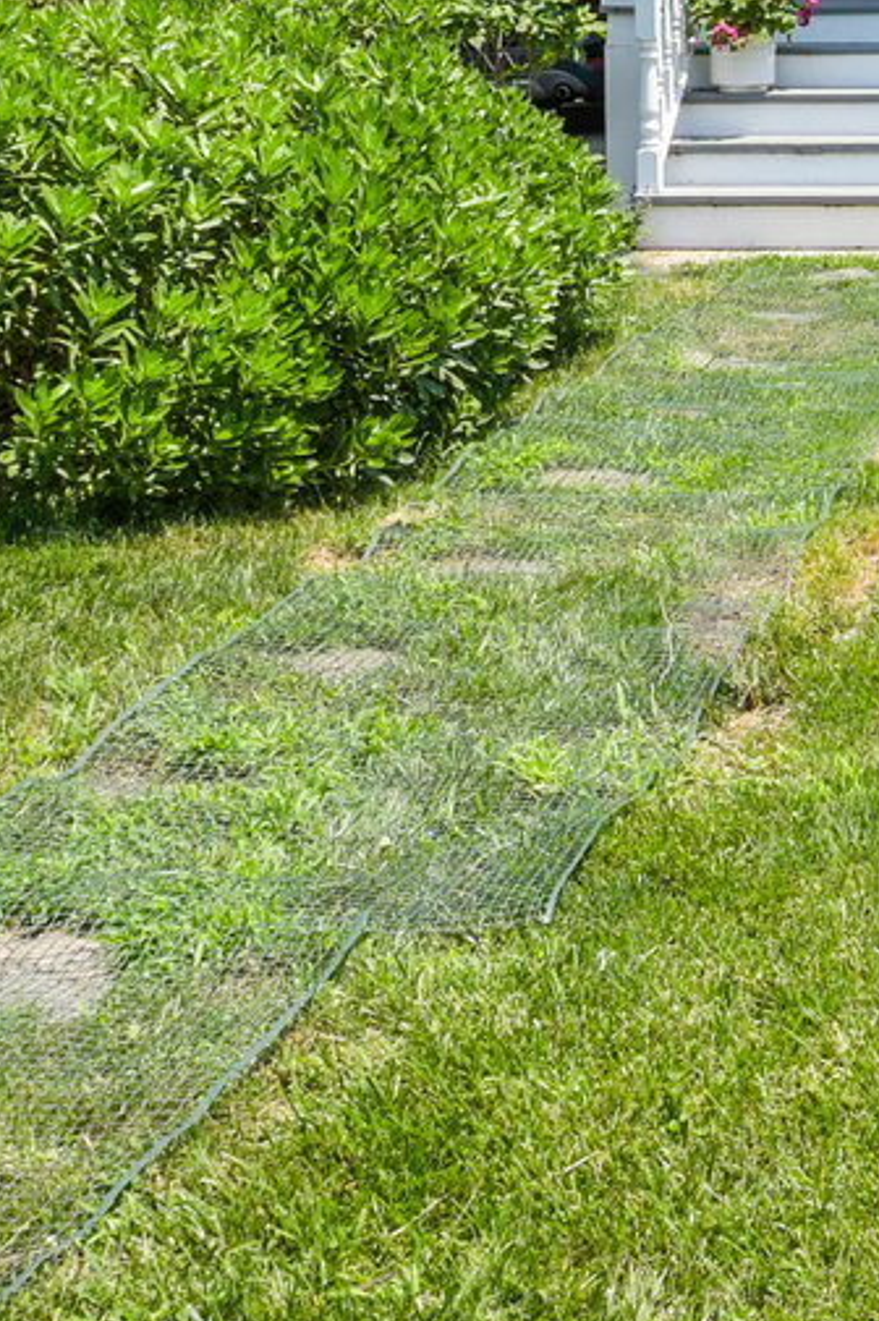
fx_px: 2530
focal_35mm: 69
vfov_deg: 27.2
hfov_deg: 18.3
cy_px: -82
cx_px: 1156
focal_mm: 17
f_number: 11
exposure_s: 1/500
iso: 400
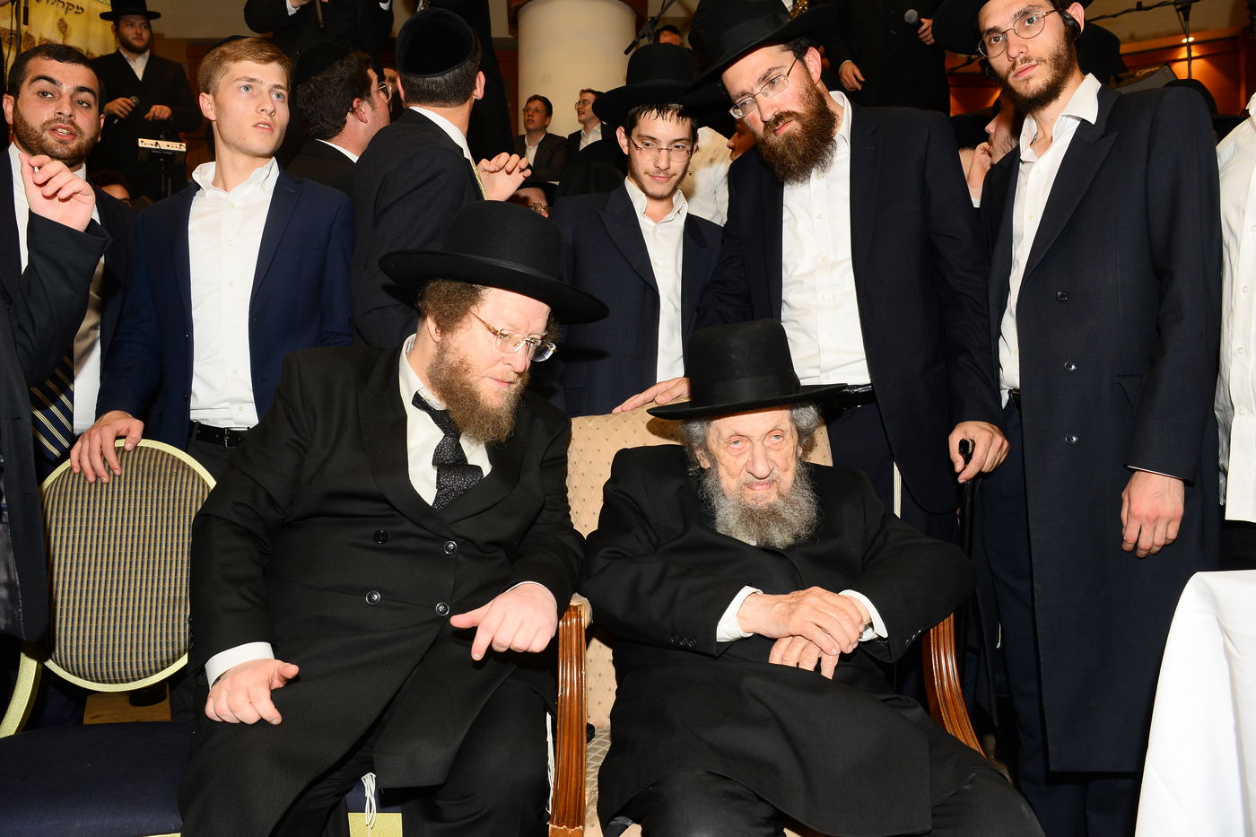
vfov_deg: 43.6
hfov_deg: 61.9
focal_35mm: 30
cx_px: 628
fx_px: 1046
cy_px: 418
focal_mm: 30
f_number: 8
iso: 1000
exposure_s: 1/160
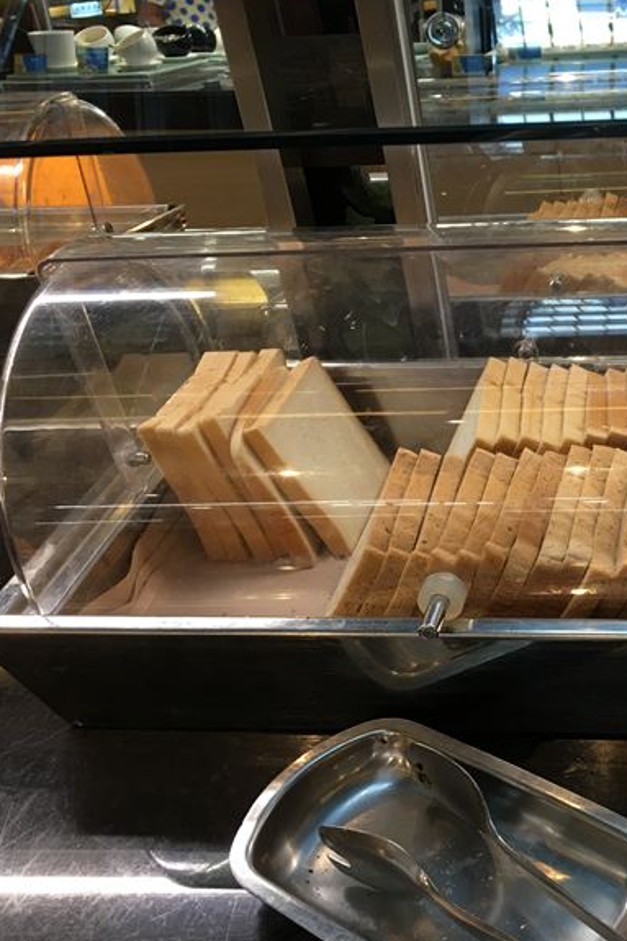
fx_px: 1098
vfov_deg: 46.4
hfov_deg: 29.4
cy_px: 475
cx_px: 650
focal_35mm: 42
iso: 40
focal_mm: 4.15
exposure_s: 1/17
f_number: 2.2
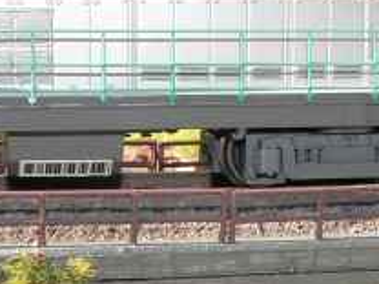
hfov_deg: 17.6
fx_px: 1215
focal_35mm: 111
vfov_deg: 13.3
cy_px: 106
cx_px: 75
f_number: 4
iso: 80
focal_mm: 6
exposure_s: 1/160
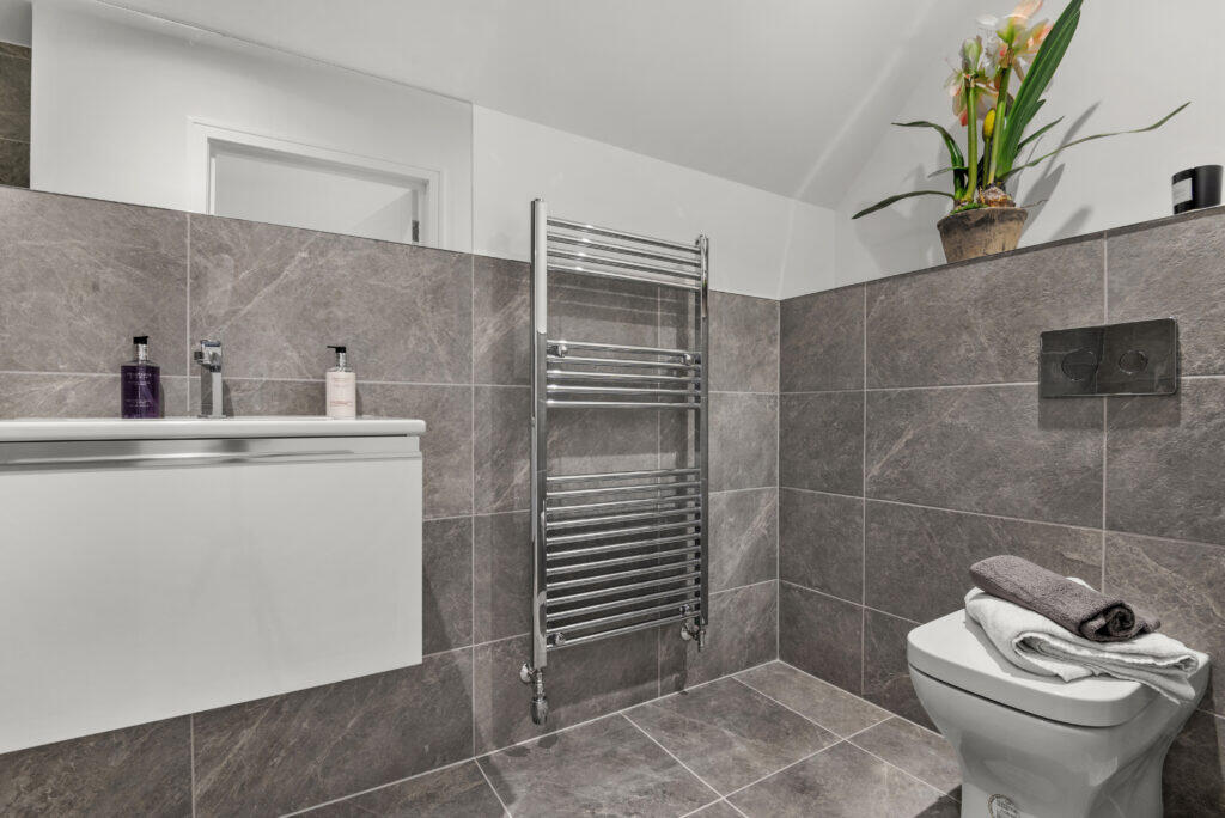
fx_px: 545
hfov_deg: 96.7
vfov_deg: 73.8
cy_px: 409
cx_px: 612
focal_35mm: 16
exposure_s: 1/2
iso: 250
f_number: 9
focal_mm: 16
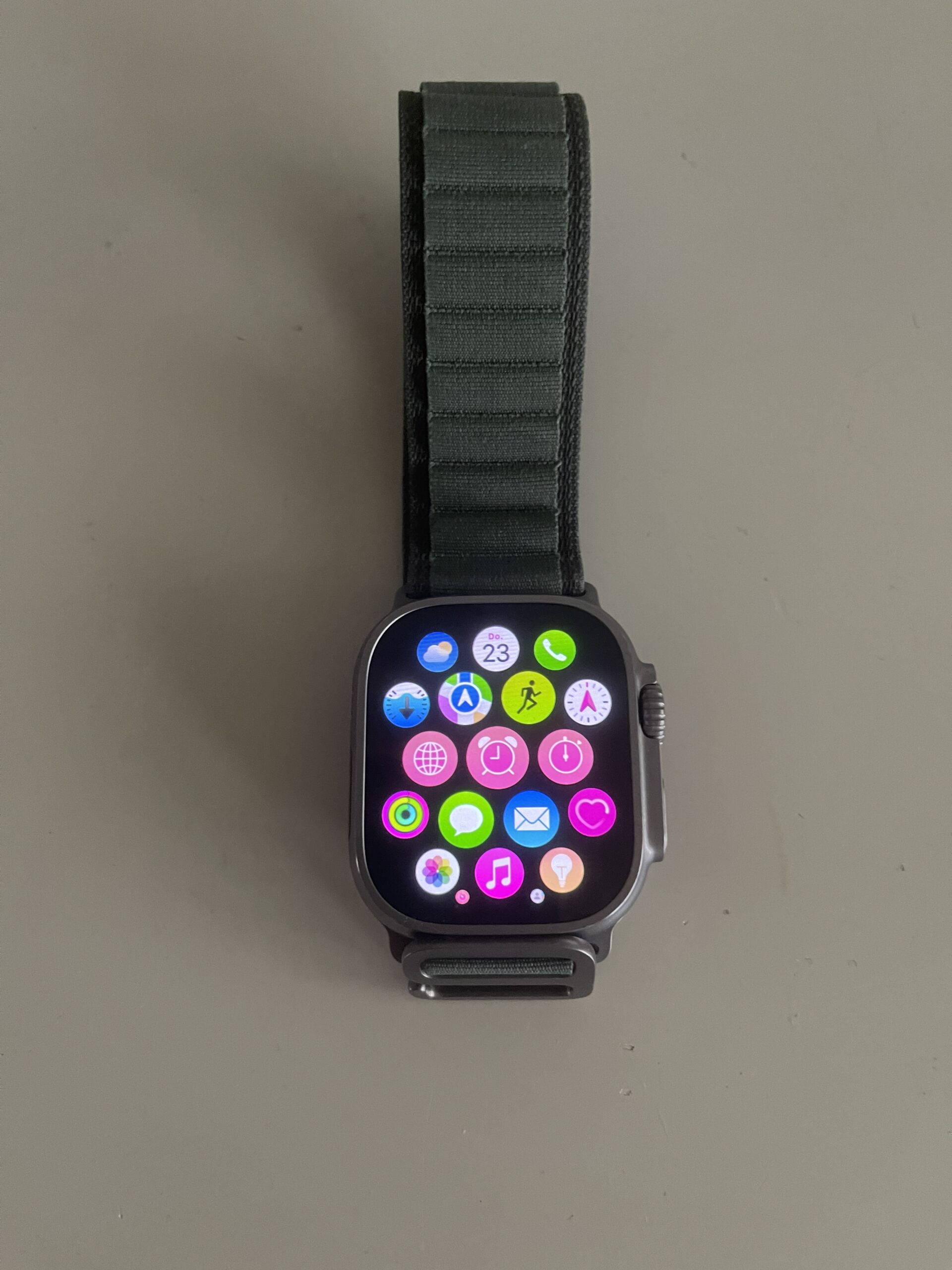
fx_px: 917
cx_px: 476
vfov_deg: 69.4
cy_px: 635
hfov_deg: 54.9
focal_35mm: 25
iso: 640
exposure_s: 1/33
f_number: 1.6
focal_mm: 5.1
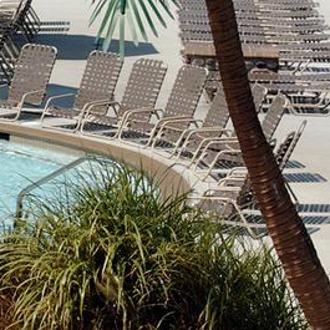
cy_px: 70
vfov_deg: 7.8
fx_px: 2405
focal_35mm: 223
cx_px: -732
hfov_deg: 6.9
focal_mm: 34
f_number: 13
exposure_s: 1/400
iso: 250
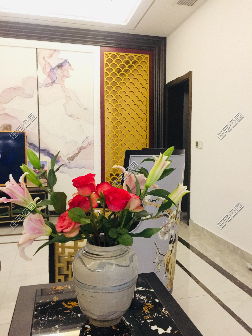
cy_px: 168
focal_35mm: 29
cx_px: 126
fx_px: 281
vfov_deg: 61.7
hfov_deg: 48.2
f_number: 2.2
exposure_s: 1/4
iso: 160
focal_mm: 4.15
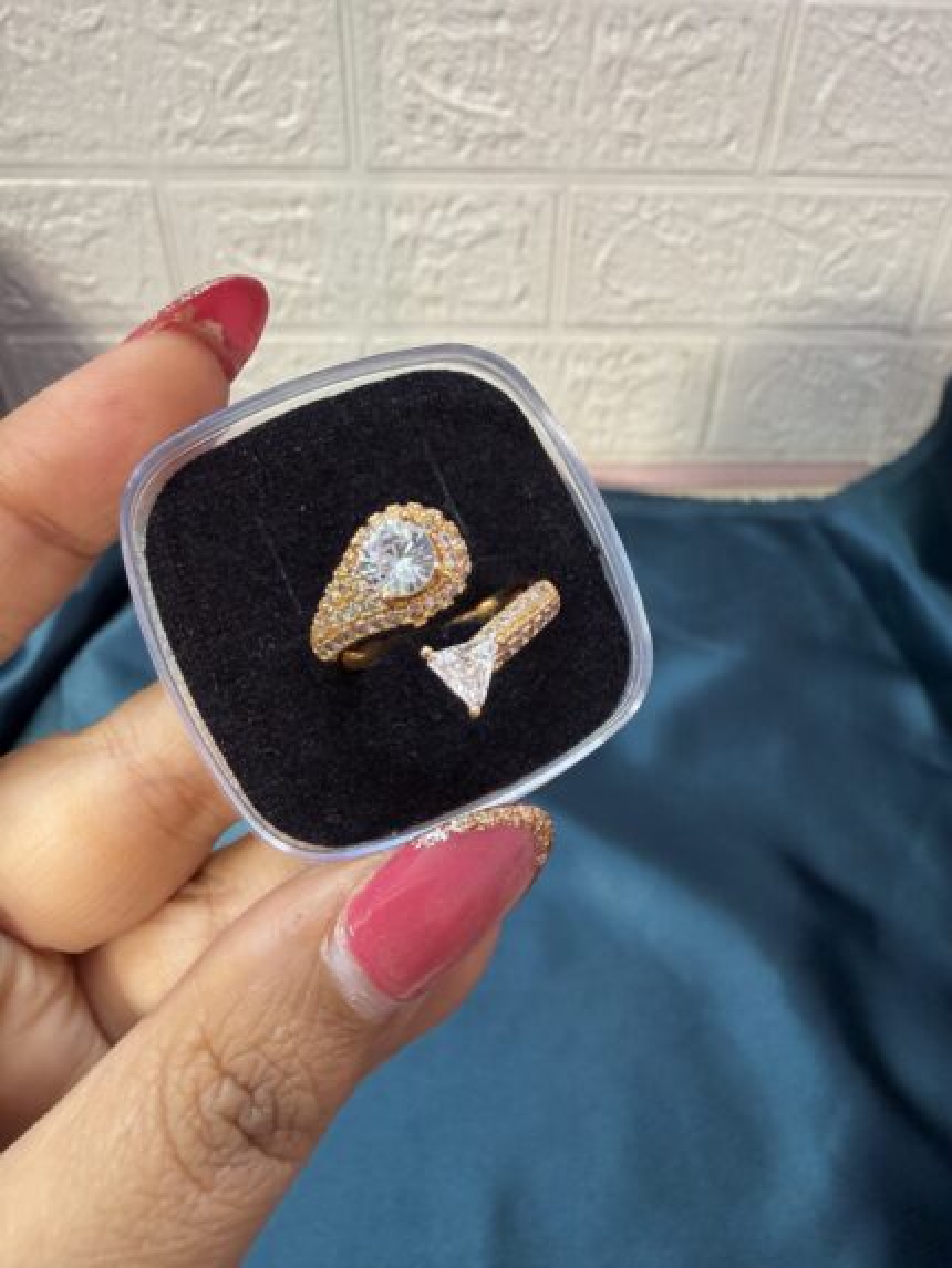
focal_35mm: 24
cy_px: 634
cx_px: 476
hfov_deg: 56.8
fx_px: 880
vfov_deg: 71.6
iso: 200
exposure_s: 1/50
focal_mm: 2.22
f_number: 2.2
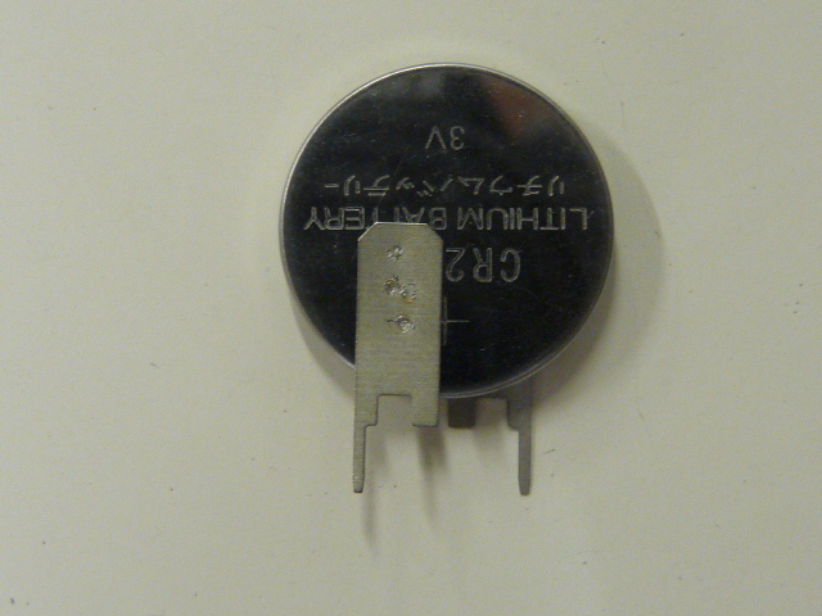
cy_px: 308
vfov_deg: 13.3
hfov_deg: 17.7
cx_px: 411
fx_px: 2636
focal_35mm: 111
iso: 320
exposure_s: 1/30
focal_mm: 11.1
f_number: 3.4
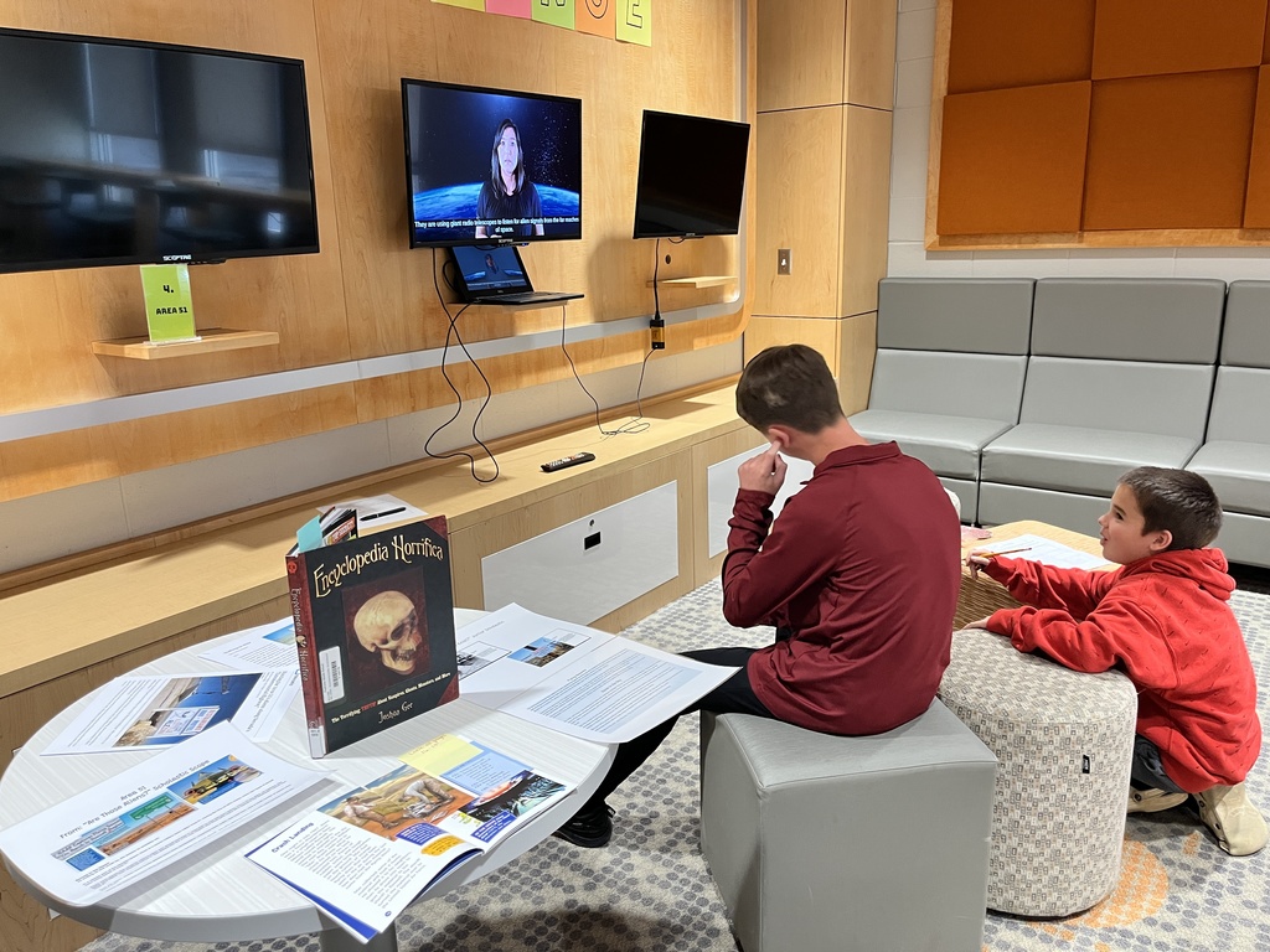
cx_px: 635
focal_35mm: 26
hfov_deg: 67.3
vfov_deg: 53.1
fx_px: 954
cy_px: 476
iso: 200
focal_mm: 5.1
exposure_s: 1/60
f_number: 1.6
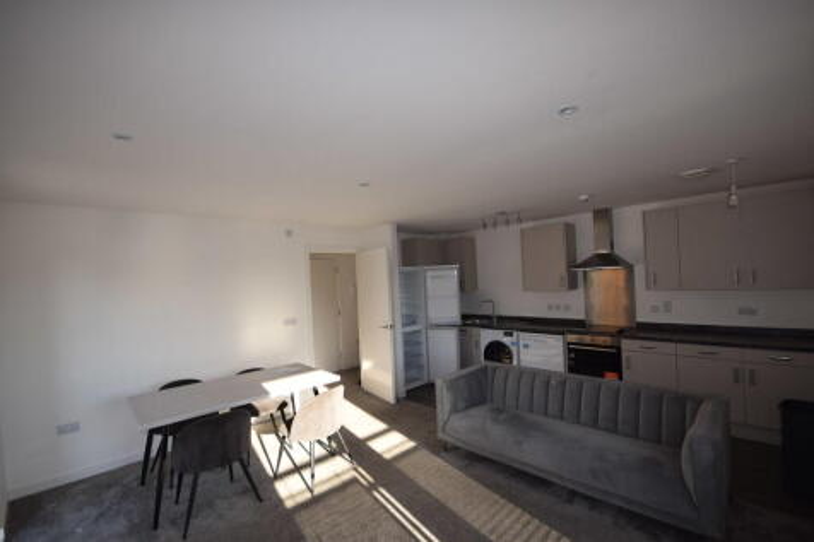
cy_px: 271
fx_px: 339
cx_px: 407
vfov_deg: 77.3
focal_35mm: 15
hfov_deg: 100.4
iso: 220
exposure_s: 1/125
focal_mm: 10
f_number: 5.6
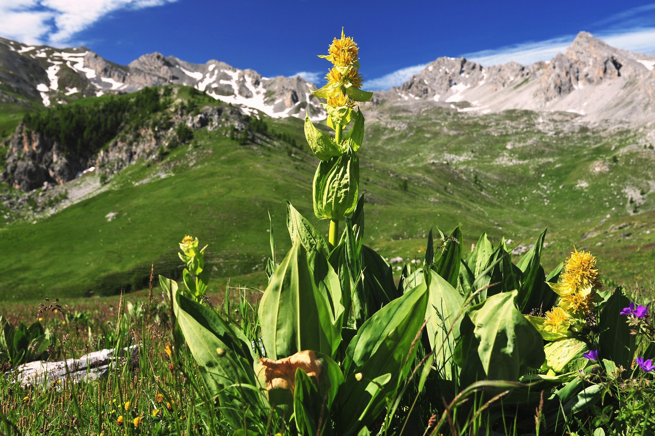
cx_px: 328
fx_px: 636
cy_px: 218
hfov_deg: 54.5
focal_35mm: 35
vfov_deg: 37.8
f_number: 9
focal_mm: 35
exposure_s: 1/320
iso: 200
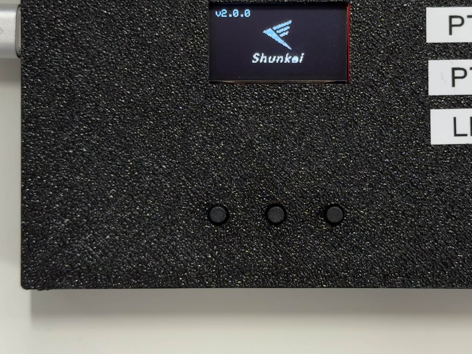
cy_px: 110
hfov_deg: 25.3
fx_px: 1050
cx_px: 286
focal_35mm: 77
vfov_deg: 19.1
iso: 160
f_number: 1.78
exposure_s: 1/60
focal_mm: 6.76
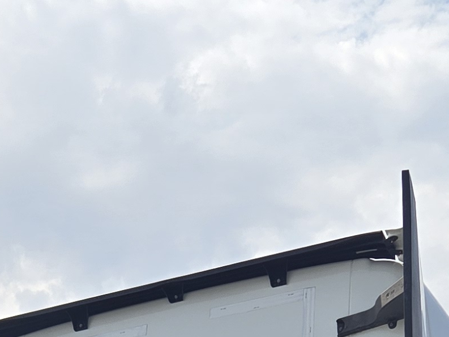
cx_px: 21
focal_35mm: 116
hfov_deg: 16.7
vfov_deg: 10.7
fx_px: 1505
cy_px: 831
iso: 25
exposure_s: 1/1978
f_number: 1.8
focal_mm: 5.4
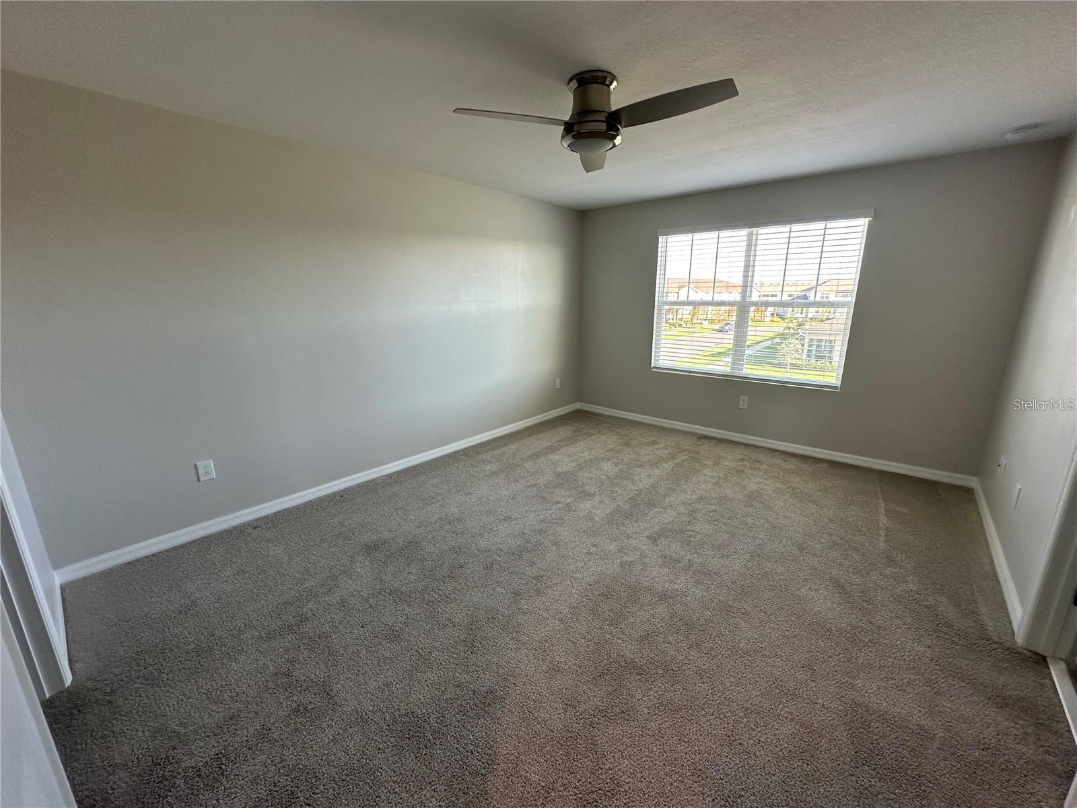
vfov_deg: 85.7
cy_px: 404
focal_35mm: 14
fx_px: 436
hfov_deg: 102.1
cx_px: 538
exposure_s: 1/120
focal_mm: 2.22
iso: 125
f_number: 2.2
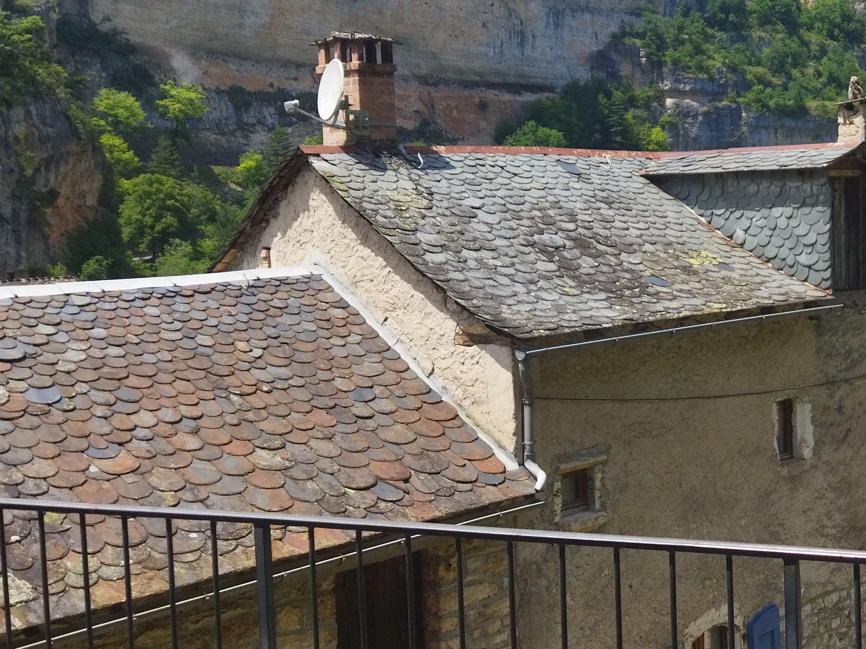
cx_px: 734
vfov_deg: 24.8
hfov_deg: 31.6
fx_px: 1476
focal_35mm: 59
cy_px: 310
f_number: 1.79
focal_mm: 4.71
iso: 99
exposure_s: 1/3209
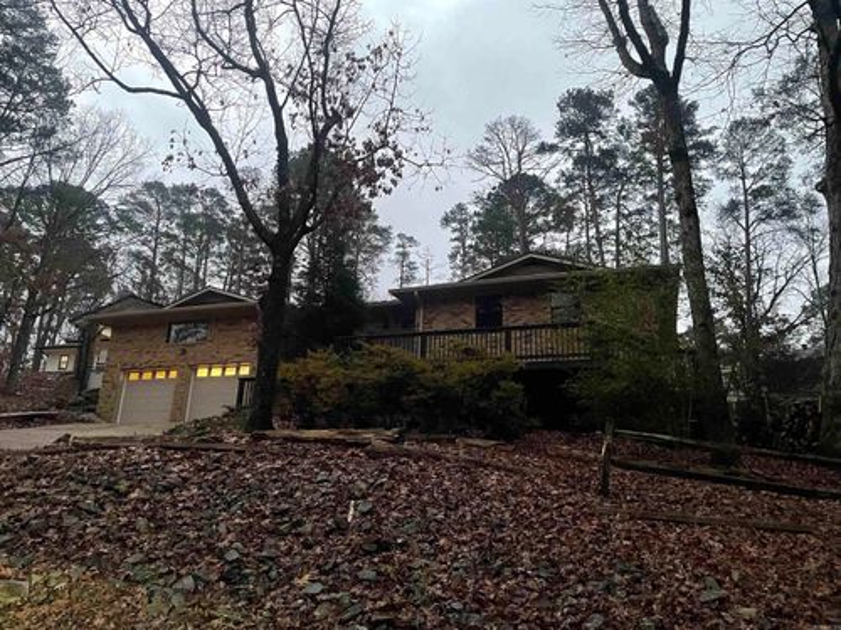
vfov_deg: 53.1
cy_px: 315
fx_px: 632
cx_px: 420
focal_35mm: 26
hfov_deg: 67.3
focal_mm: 4.2
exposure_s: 1/41
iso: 500
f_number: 1.6
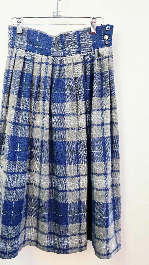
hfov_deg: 44.2
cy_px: 134
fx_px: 183
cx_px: 62
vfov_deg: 71.9
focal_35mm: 26
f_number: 1.7
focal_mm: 6.3
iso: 200
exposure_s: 1/120
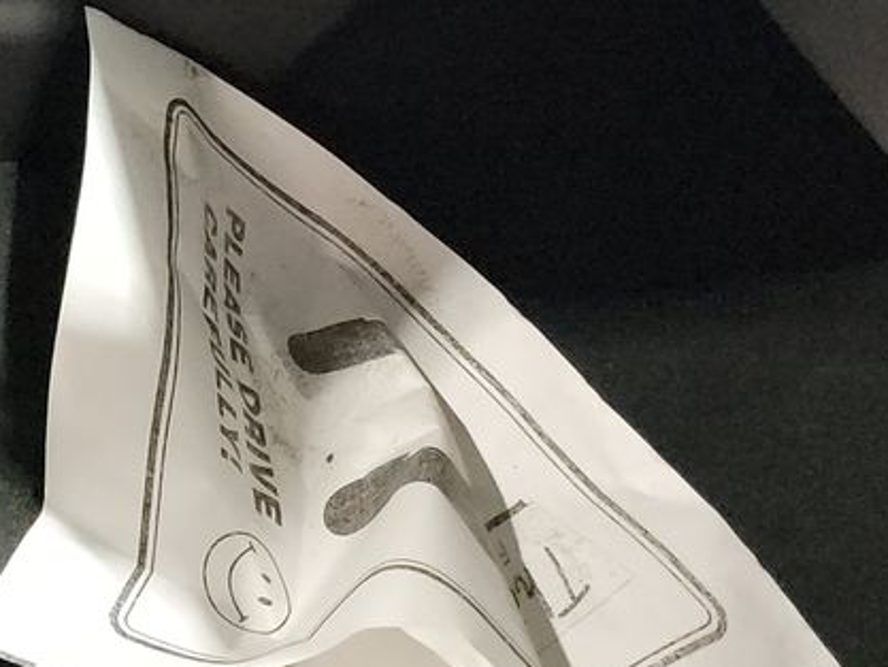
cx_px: -566
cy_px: -511
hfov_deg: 18.1
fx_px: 2361
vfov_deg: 14.3
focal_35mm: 92
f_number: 1.8
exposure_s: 1/59
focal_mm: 6.7
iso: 2418
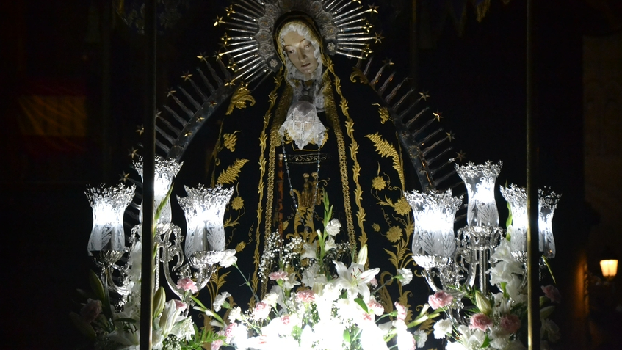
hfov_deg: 13.0
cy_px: 146
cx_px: 311
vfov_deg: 7.3
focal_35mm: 166
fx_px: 2731
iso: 3200
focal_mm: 105
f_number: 5.6
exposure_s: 1/400
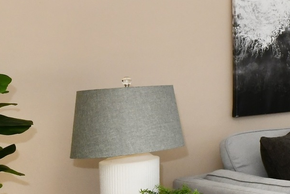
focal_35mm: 71
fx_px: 572
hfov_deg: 18.9
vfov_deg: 19.1
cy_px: 68
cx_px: 569
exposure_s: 1/250
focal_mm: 14
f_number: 13
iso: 640
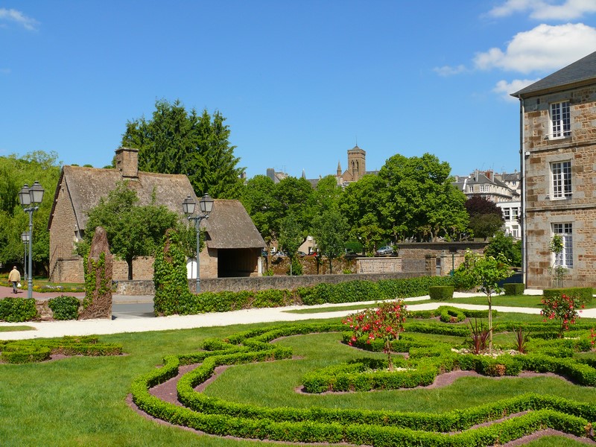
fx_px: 603
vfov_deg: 40.7
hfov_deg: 52.6
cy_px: 224
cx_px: 298
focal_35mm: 35
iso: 100
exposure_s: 1/400
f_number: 5.6
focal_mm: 7.4
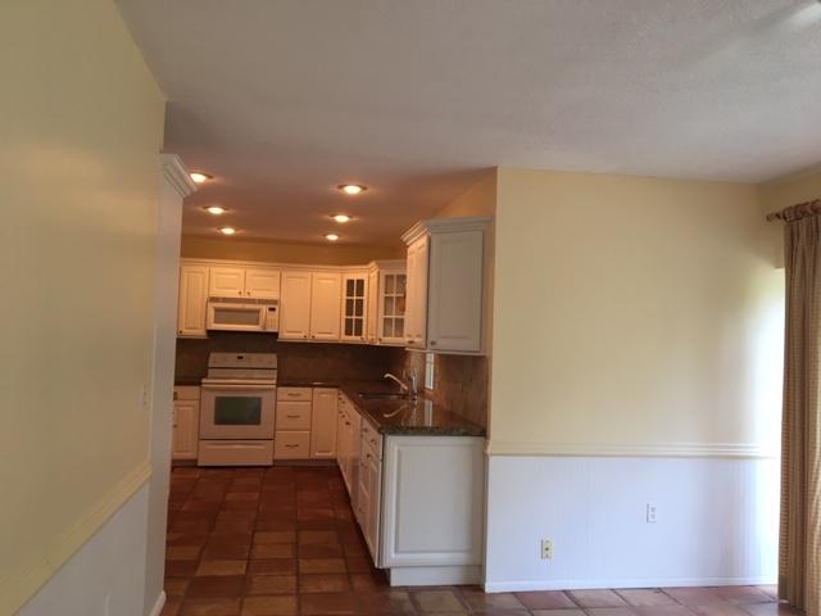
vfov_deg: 48.2
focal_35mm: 29
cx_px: 410
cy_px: 308
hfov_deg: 61.7
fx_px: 688
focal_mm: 4.15
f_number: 2.2
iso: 50
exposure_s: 1/30
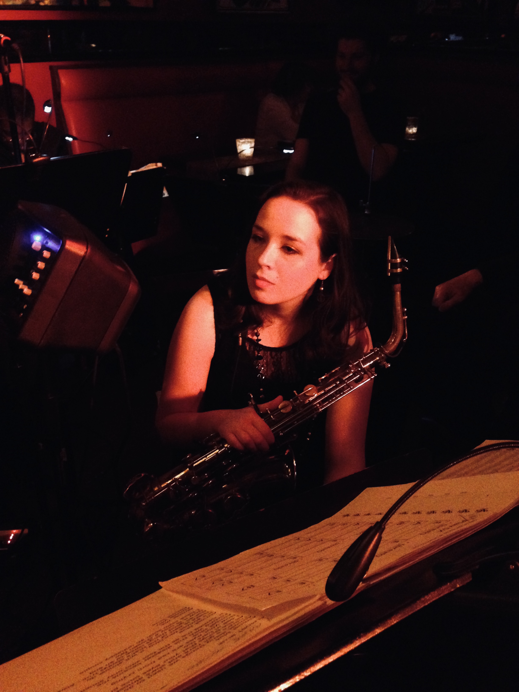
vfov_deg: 55.4
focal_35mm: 33
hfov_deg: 42.9
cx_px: 260
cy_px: 346
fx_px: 660
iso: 800
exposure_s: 1/15
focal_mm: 4.12
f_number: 2.4
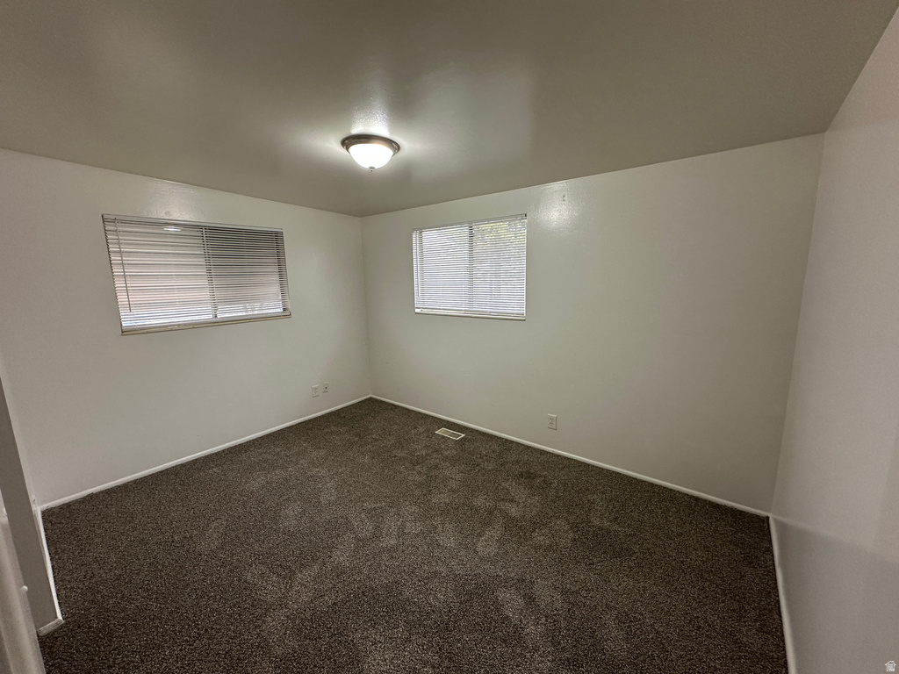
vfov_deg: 85.7
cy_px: 337
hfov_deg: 102.1
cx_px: 450
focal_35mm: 14
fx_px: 364
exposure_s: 1/60
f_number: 2.2
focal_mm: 2.22
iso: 160
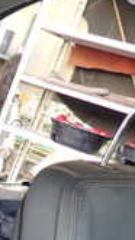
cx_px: -221
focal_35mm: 99
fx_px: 629
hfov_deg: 10.2
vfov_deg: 20.7
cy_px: 249
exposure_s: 1/60
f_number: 2
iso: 160
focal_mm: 4.5
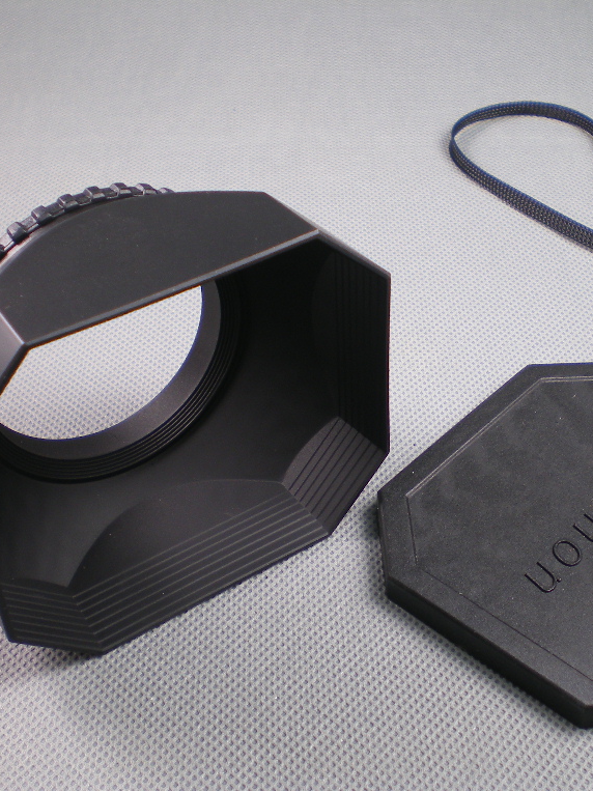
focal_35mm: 51
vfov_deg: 37.5
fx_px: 1165
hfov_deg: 28.4
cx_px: 374
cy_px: 397
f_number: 3.1
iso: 64
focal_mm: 6.3
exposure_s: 1/40
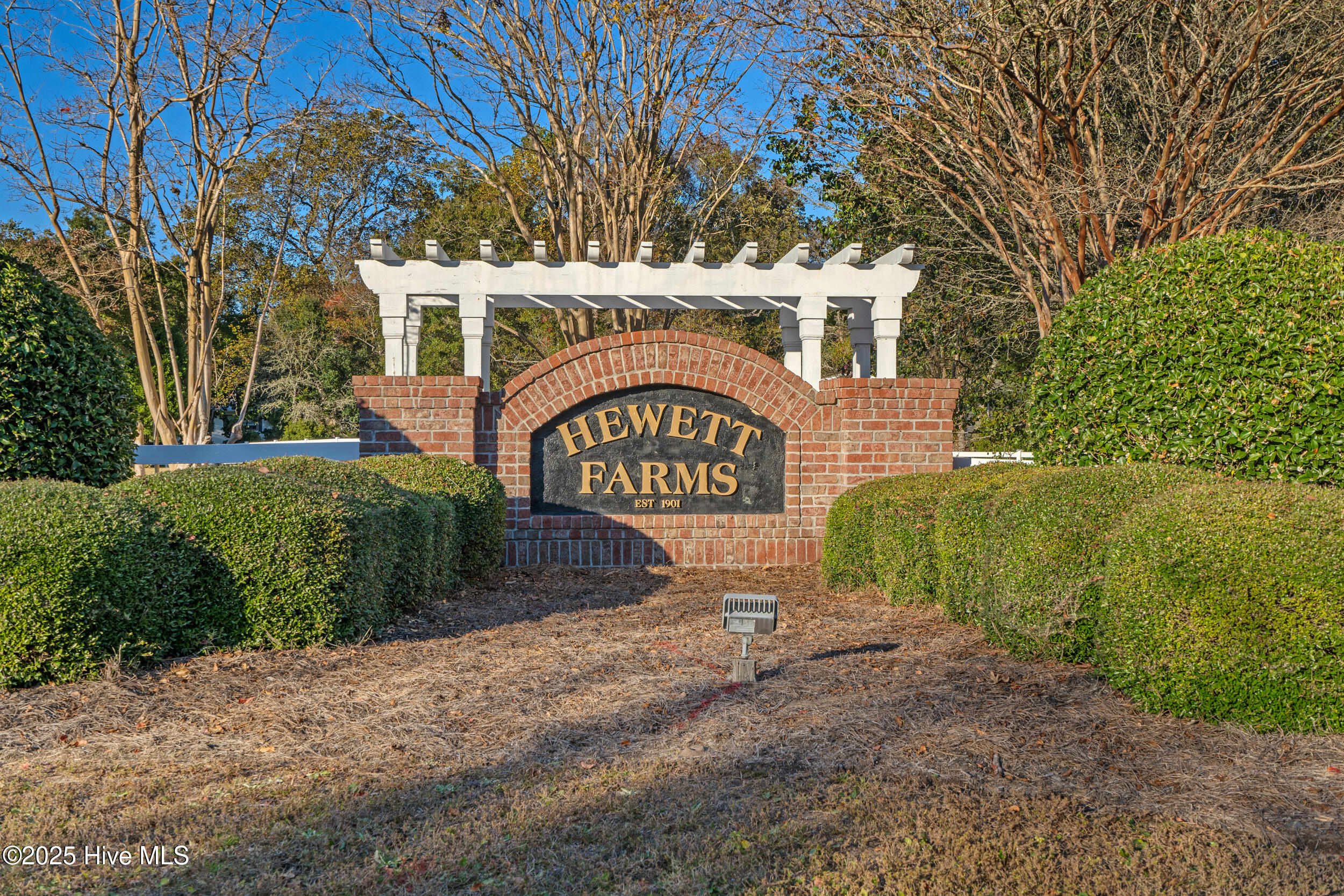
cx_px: 672
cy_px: 448
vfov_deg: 37.9
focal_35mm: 35
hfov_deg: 54.4
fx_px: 1307
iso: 160
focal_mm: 35
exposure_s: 1/80
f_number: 8
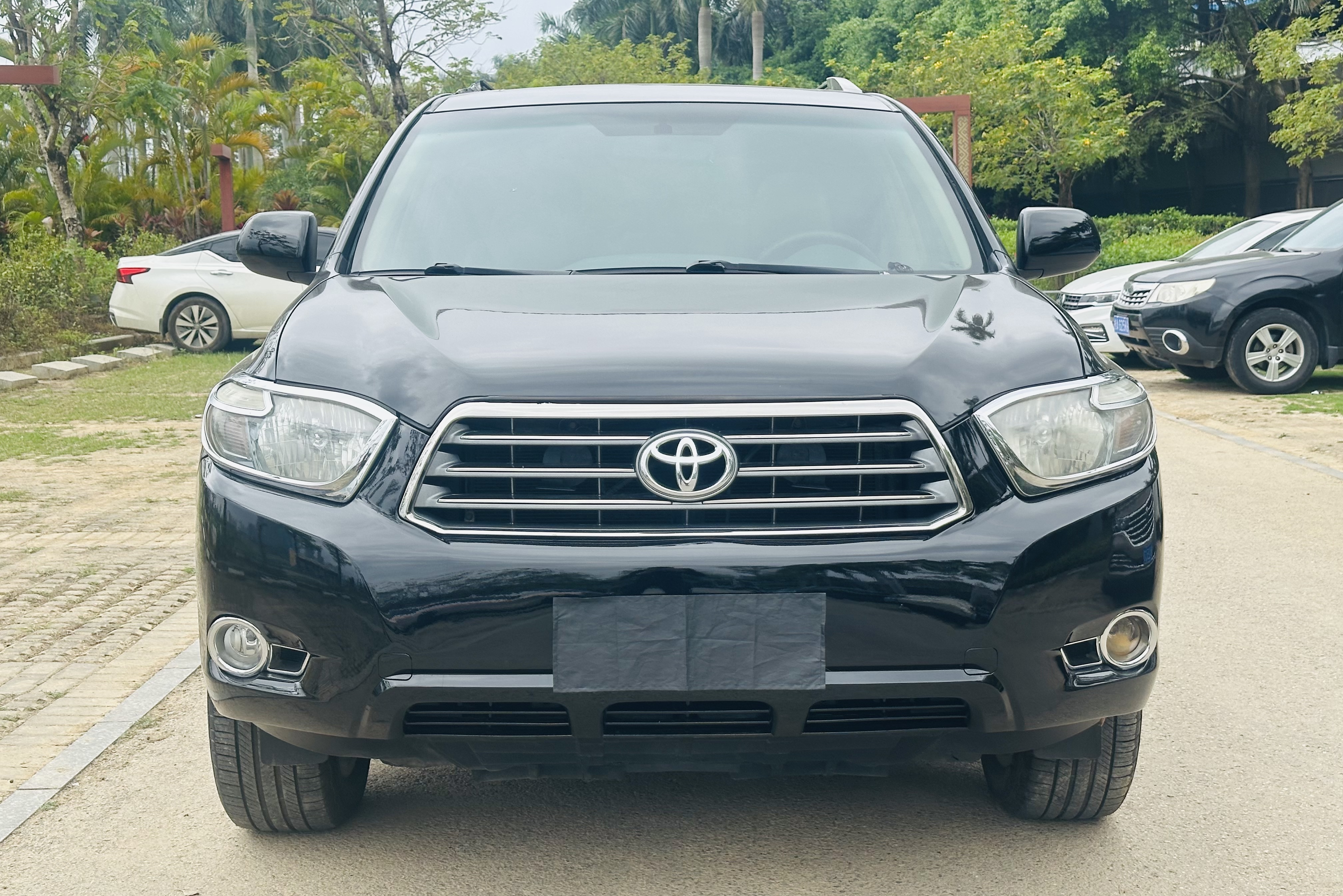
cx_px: 672
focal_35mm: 50
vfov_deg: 27.0
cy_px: 425
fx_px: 1865
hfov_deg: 39.6
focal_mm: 6.86
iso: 64
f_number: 1.78
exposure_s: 1/953
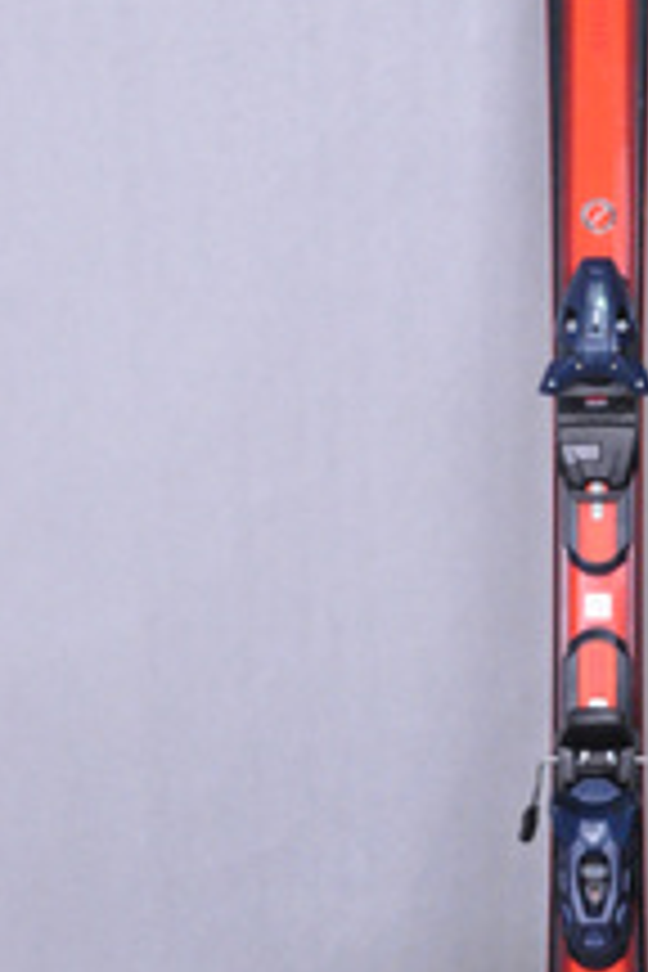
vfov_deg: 27.0
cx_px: 668
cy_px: 446
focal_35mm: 75
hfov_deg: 17.7
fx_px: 2025
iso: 3200
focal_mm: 24
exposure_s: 1/125
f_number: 8
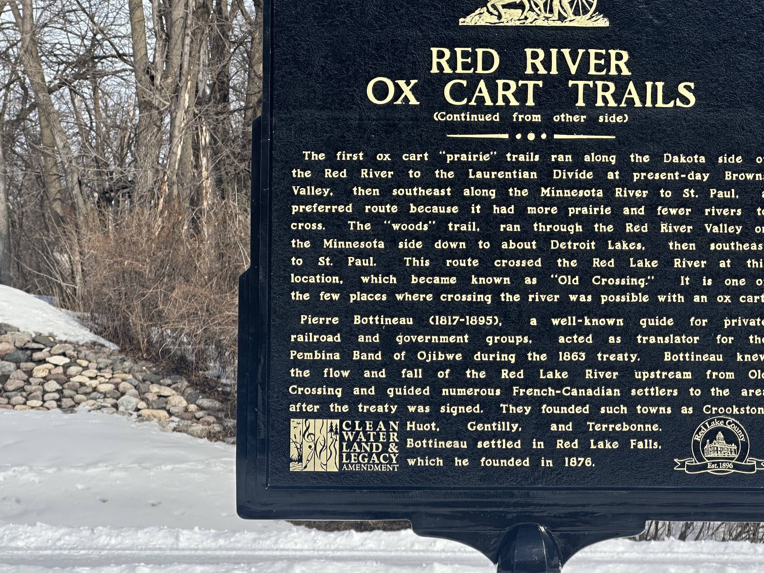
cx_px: 505
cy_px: 289
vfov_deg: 14.4
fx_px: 2273
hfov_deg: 19.0
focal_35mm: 103
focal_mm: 9
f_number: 2.8
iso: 32
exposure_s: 1/1014
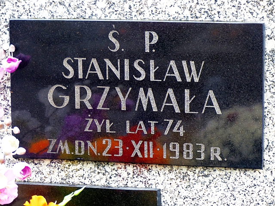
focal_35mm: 145
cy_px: 103
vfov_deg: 10.2
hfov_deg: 13.6
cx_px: 138
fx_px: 1152
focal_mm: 26.1
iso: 200
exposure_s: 1/80
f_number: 2.8
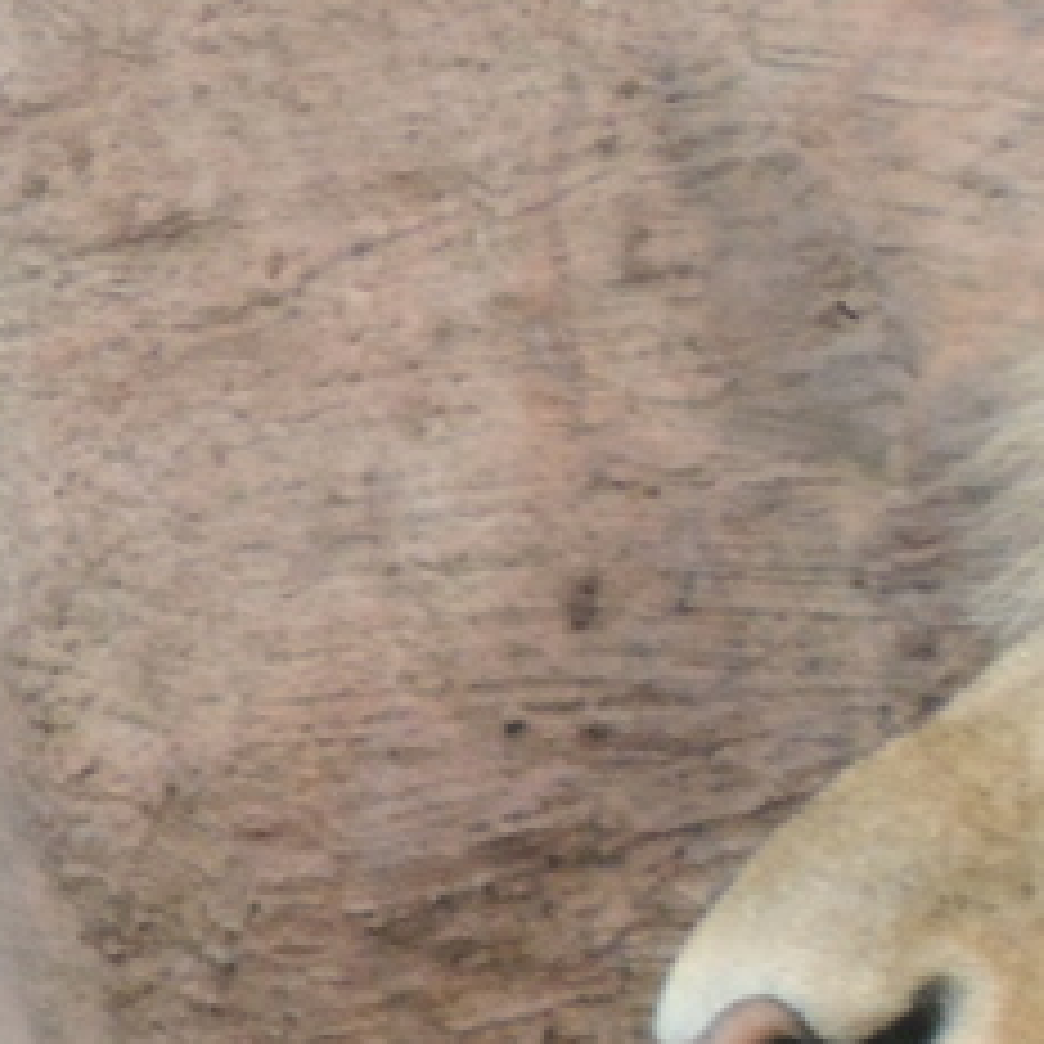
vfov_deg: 0.4
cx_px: 1958
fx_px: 166581
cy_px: 1552
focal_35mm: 4882
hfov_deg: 0.4
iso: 400
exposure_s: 1/200
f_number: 5.9
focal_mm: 180
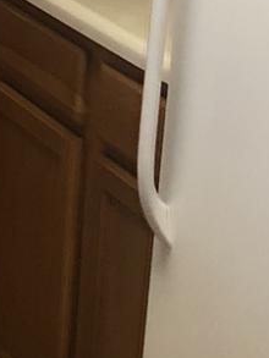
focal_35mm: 191
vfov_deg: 10.1
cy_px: -144
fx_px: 1978
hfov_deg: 7.0
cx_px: -548
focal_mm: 3.99
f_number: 1.8
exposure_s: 1/15
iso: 40
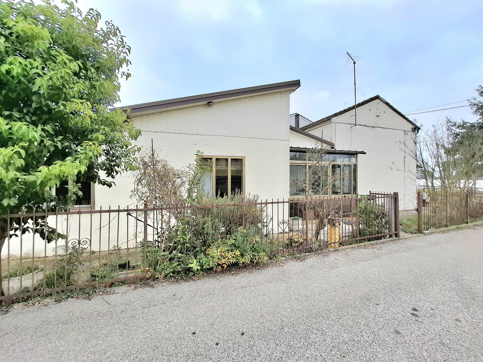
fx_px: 181
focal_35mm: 13
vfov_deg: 89.9
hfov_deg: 106.2
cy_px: 181
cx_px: 242
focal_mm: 1.74
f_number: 2.2
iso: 40
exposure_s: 1/345
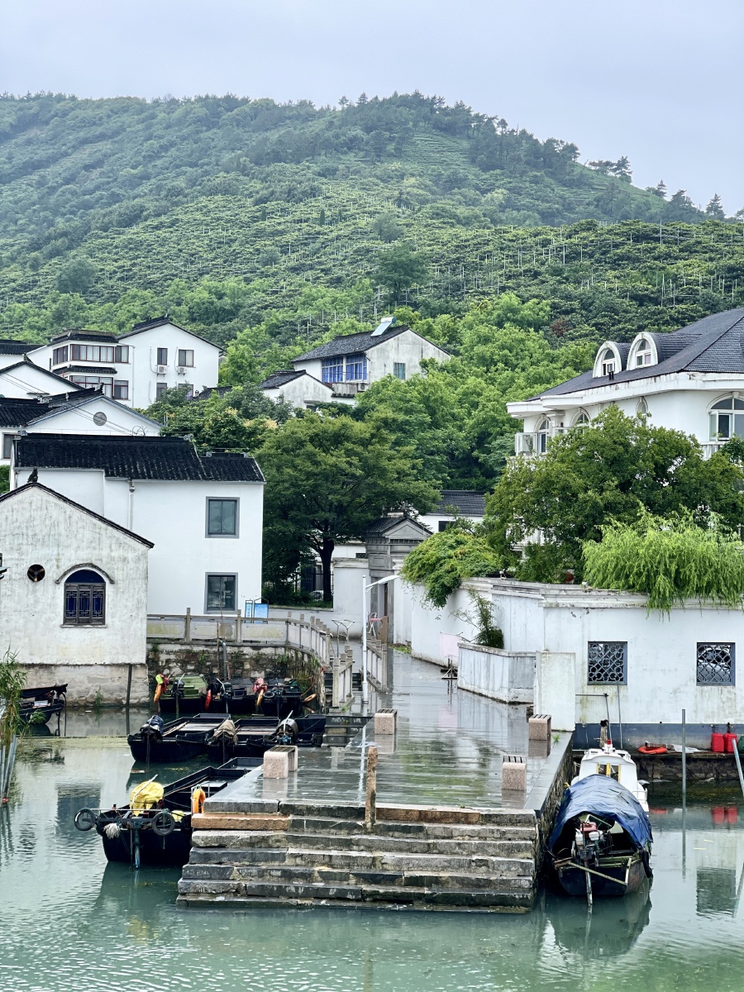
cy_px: 496
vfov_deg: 30.3
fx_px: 1834
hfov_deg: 22.9
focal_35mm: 64
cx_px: 372
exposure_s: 1/208
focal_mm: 7.5
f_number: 2.2
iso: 20
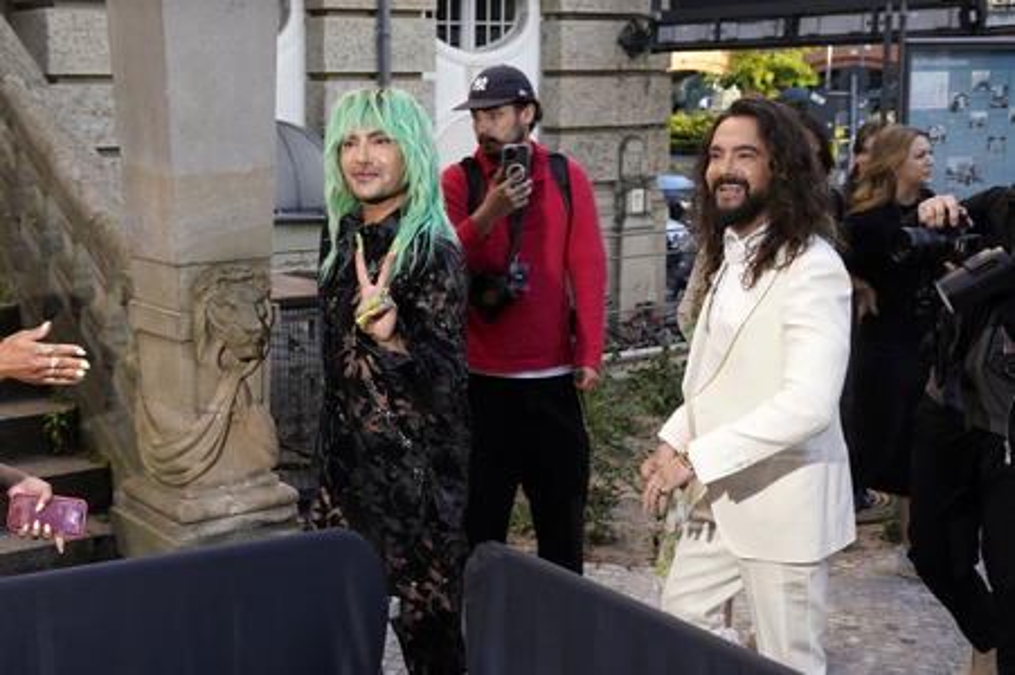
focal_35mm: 35
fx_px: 986
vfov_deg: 37.8
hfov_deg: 54.5
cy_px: 338
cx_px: 508
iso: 320
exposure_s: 1/160
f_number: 5.6
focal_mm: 35
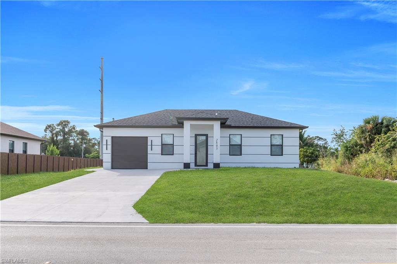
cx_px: 198
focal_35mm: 30
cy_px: 132
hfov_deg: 61.9
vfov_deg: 43.6
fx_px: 331
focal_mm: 20
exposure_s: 1/320
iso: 100
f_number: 8
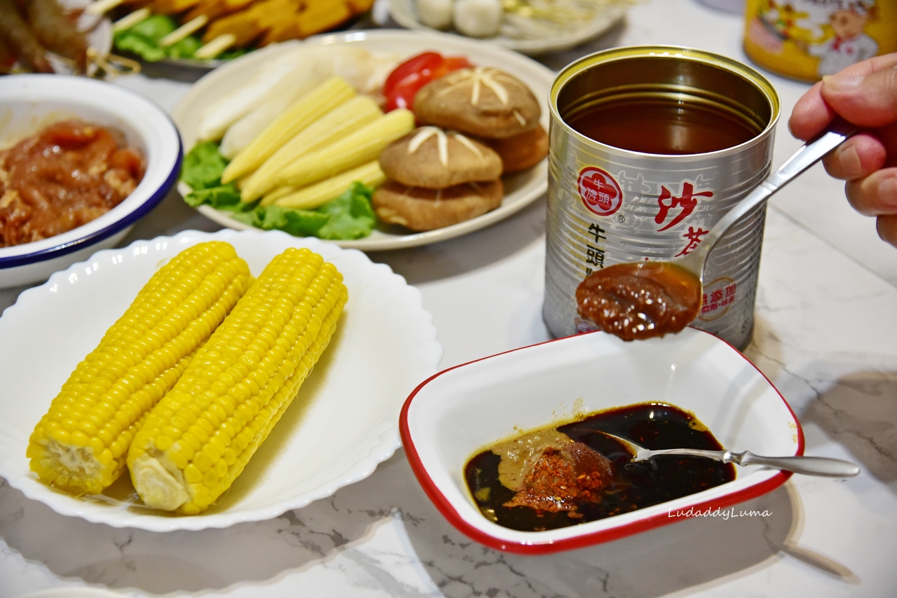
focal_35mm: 70
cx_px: 448
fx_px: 1744
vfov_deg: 19.5
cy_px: 299
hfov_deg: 28.8
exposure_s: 1/125
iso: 2500
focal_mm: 70
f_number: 4.5
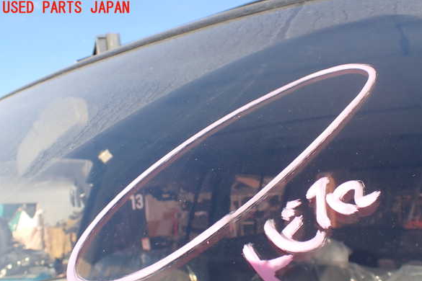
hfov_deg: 58.7
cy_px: 161
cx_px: 215
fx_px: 375
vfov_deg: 41.0
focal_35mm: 32
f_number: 3.2
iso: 100
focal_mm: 5.4
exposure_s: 1/500
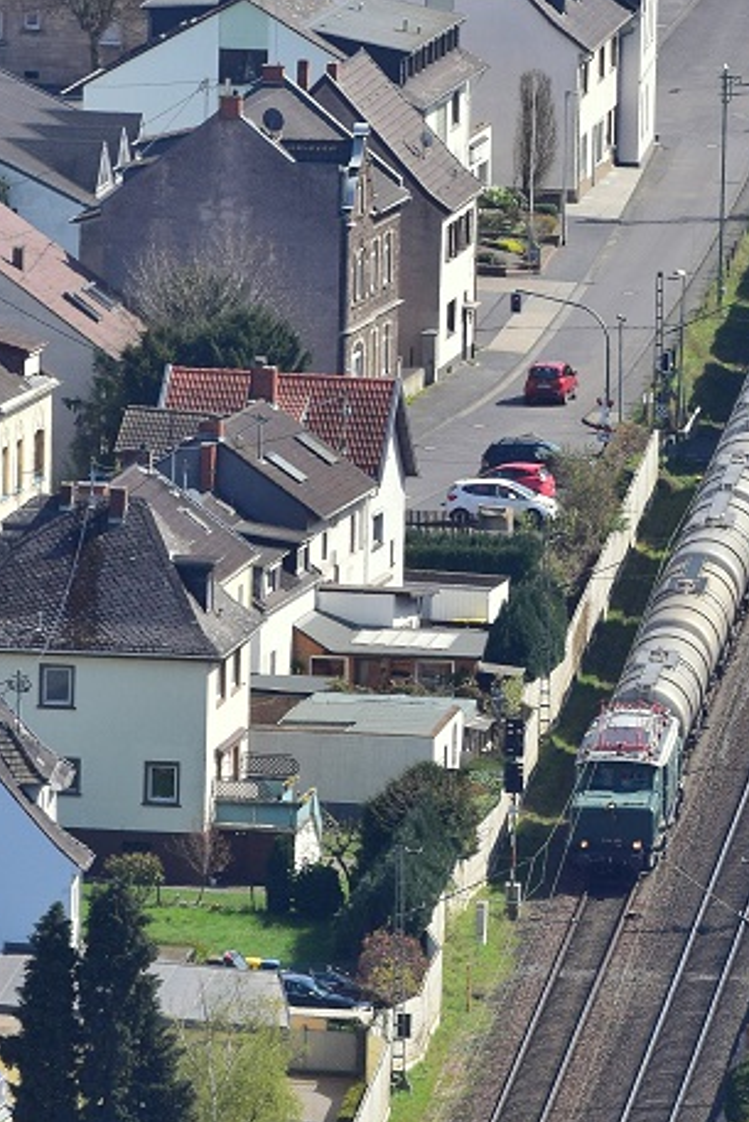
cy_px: 285
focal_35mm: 866
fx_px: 27004
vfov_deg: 2.4
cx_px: 629
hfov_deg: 1.6
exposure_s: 1/640
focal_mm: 220
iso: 250
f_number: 8
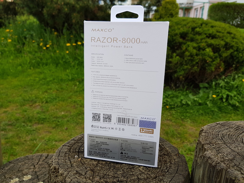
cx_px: 122
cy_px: 92
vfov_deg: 53.1
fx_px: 183
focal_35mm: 26
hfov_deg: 67.3
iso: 40
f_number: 1.7
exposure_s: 1/237
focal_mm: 4.2
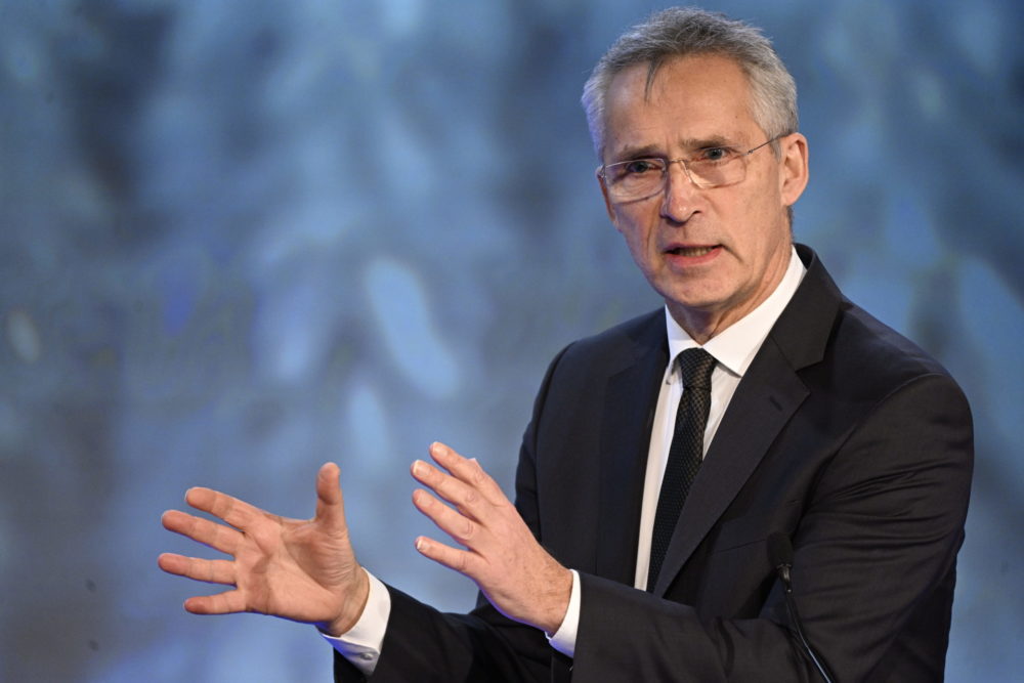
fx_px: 13939
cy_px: 342
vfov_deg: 2.8
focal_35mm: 490
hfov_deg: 4.2
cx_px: 512
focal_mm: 490
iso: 4000
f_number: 5.6
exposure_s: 1/320
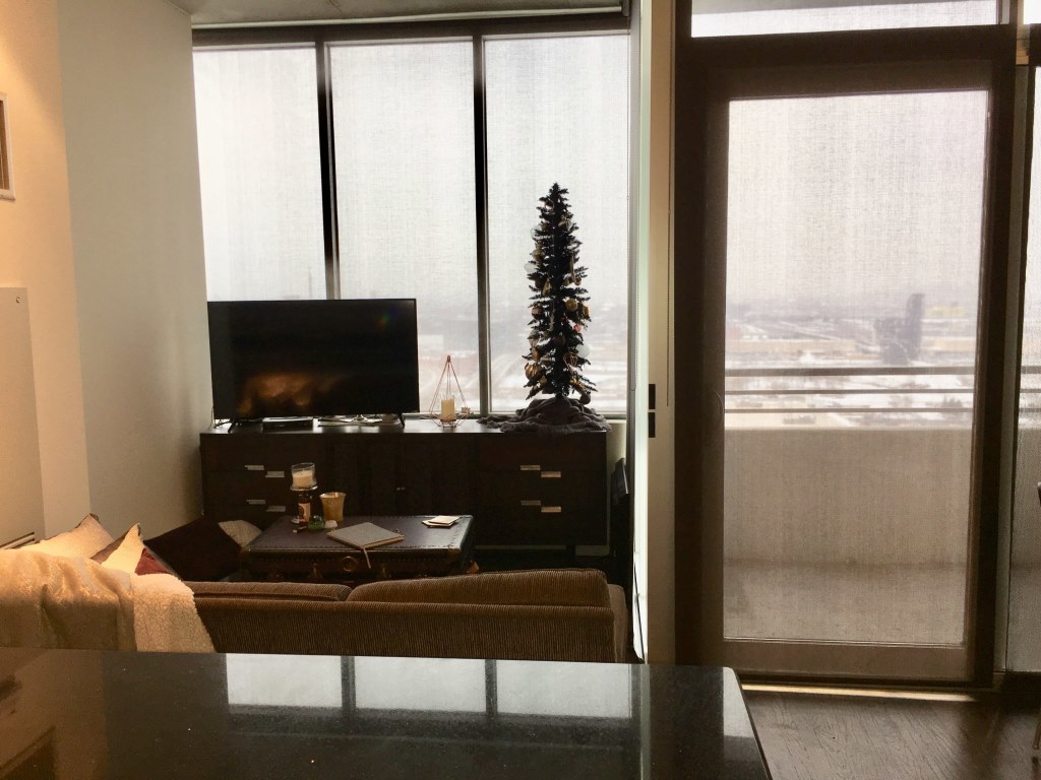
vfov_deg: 48.2
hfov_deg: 61.7
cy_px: 390
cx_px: 520
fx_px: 872
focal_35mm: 29
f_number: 2.2
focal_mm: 4.15
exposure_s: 1/40
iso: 32
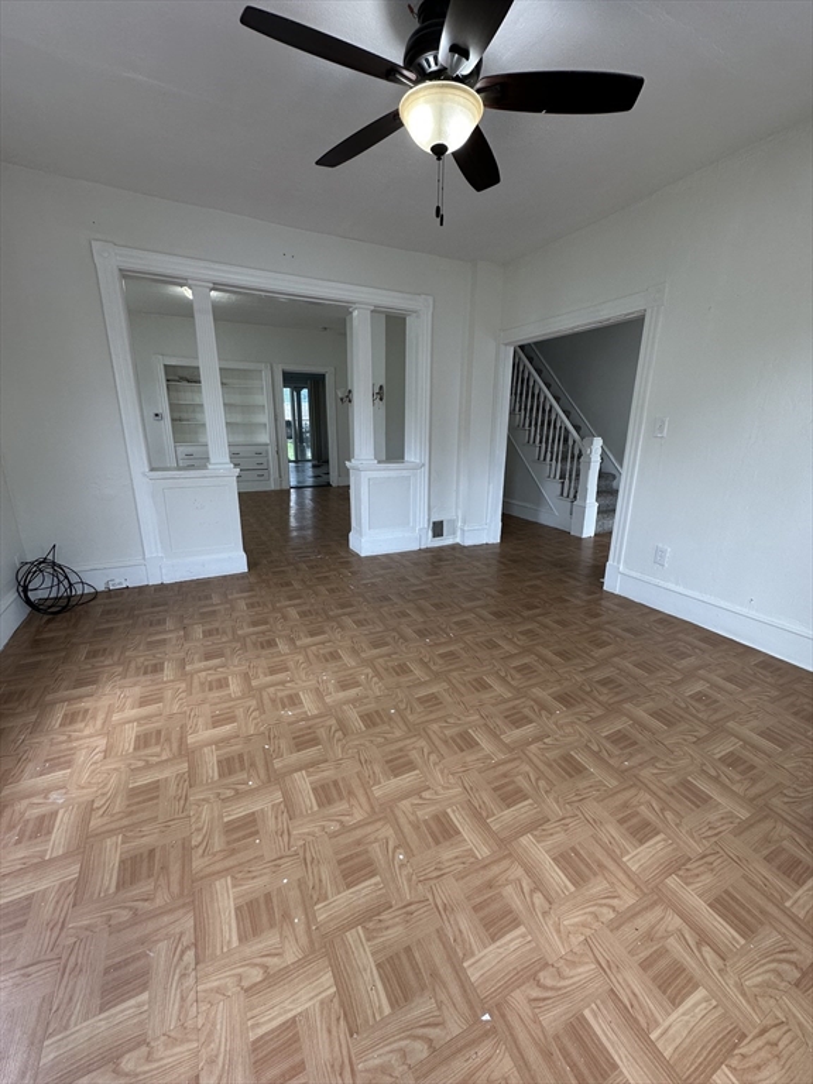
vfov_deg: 102.1
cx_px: 406
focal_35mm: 14
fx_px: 438
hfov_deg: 85.7
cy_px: 542
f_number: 2.2
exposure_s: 1/120
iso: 100
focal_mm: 2.22
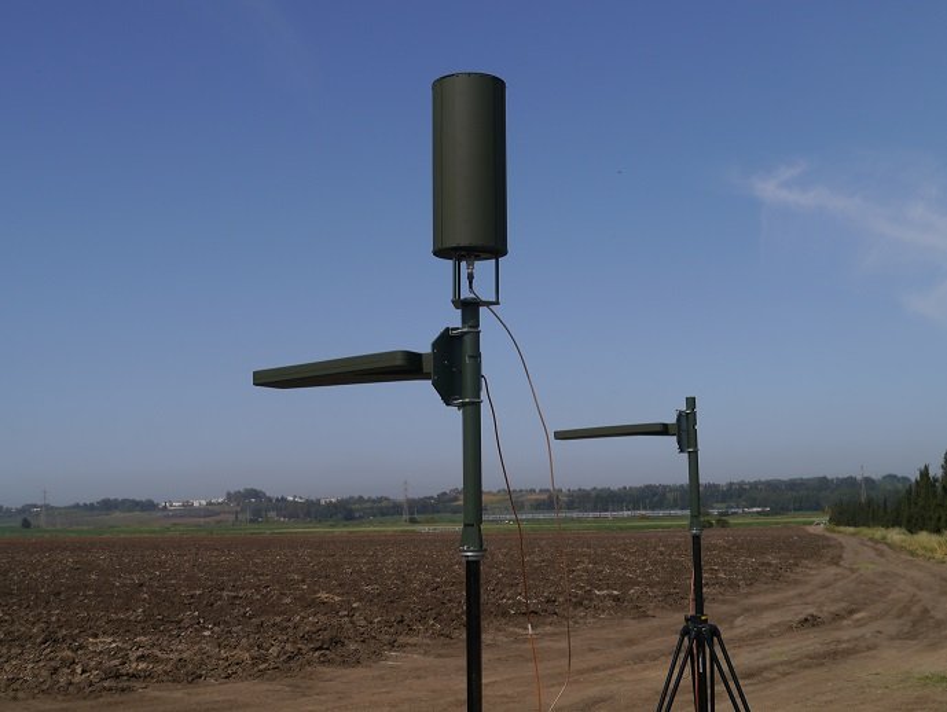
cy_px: 356
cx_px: 474
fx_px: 1150
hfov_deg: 44.8
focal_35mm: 42
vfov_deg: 34.4
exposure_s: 1/500
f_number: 10
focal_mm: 21
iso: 160
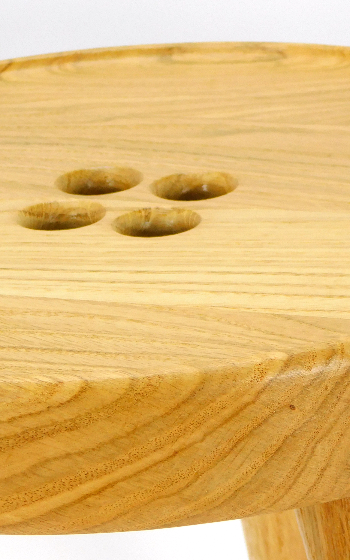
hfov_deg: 7.7
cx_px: 289
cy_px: 245
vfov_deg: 12.3
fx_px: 2595
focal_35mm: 170
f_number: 4.5
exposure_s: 1/50
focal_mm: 16.1
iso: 125
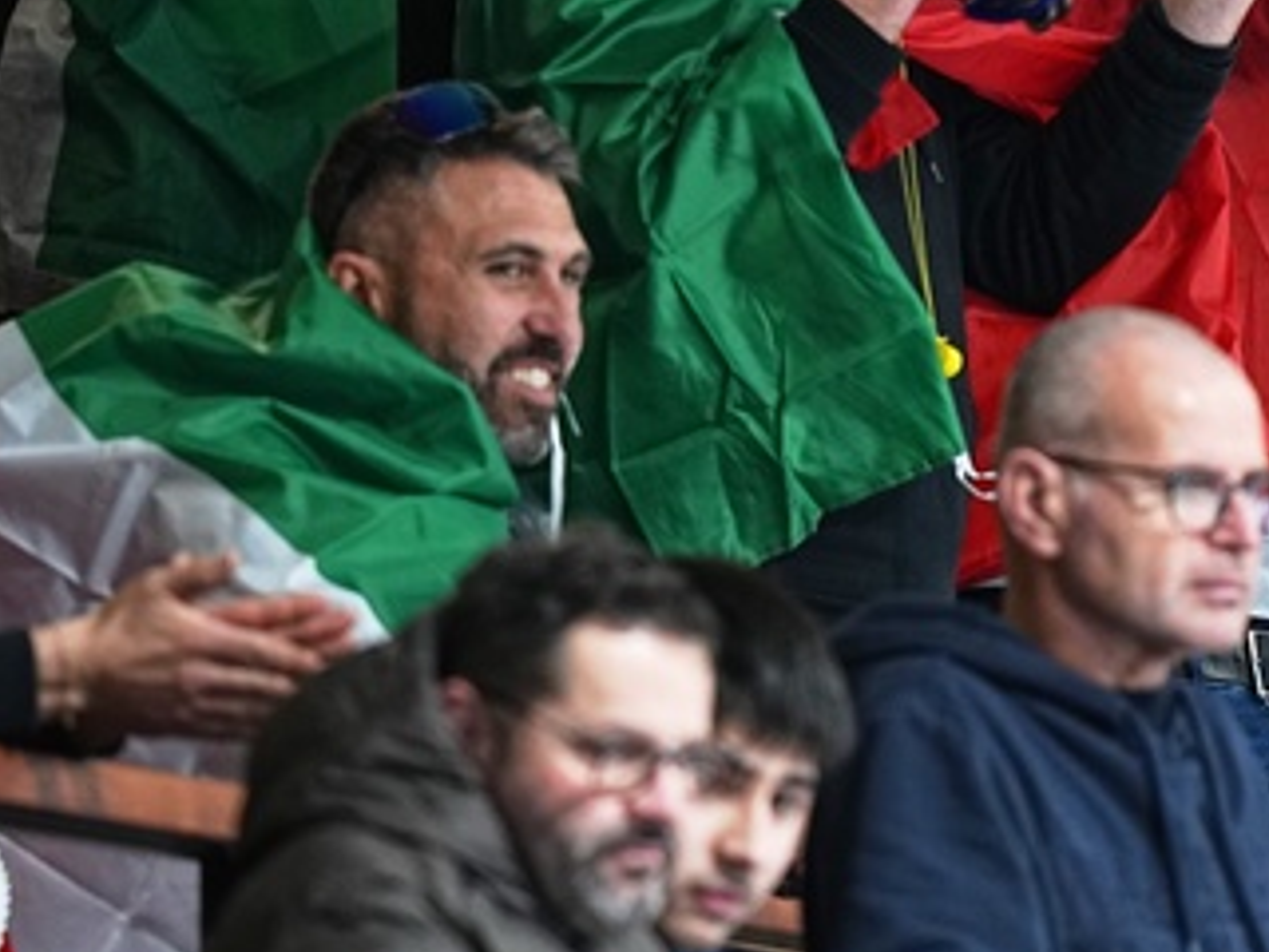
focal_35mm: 1232
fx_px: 45164
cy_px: 81
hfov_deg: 1.6
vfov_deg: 1.2
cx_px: 1102
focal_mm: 400
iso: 640
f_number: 3.2
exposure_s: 1/250
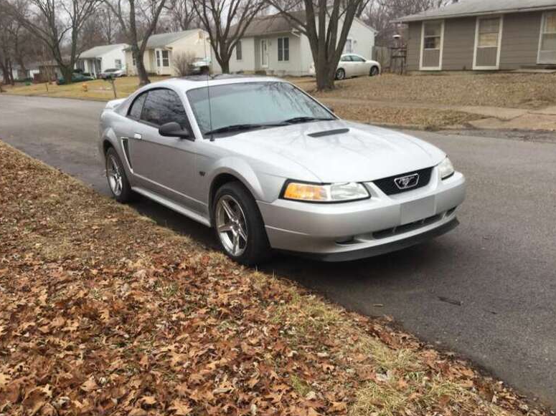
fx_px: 514
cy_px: 208
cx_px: 278
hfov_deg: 56.8
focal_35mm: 32
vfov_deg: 44.1
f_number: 2.4
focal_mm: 3.3
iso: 25
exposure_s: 1/127
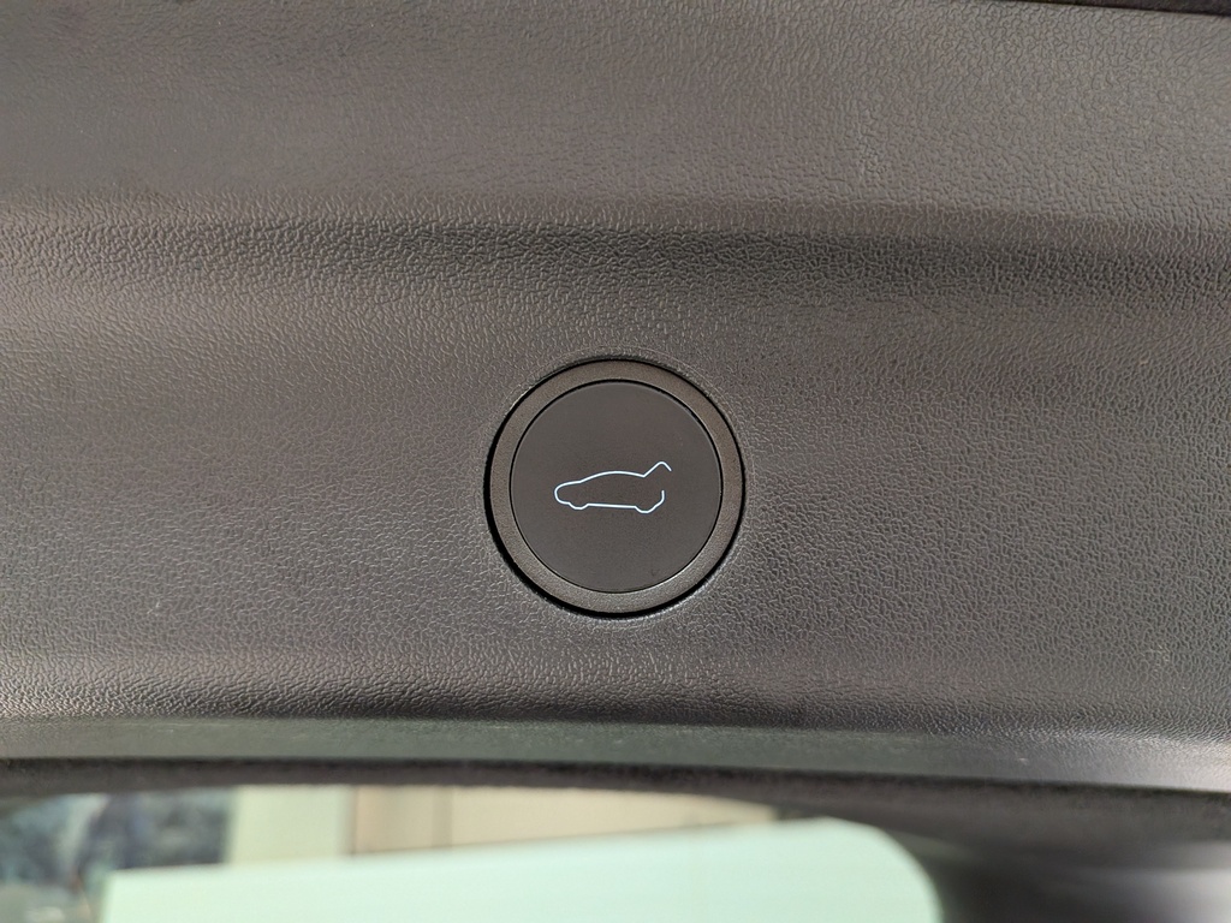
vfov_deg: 56.8
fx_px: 853
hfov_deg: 71.6
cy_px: 462
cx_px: 616
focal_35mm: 24
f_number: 1.7
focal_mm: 4.53
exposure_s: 1/100
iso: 885
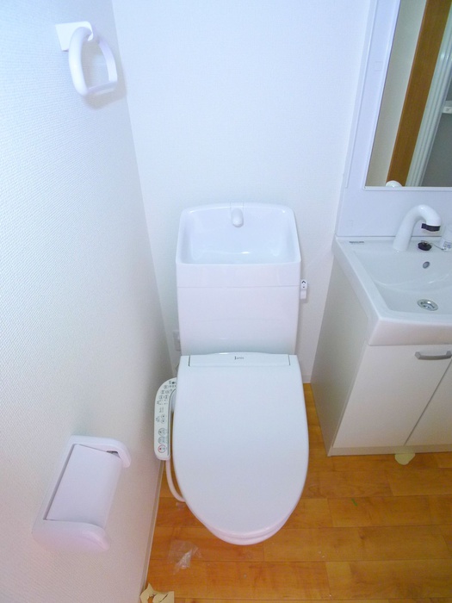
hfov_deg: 56.8
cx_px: 226
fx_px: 418
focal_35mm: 24
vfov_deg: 71.6
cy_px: 302
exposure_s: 1/60
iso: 320
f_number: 2
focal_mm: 5.1
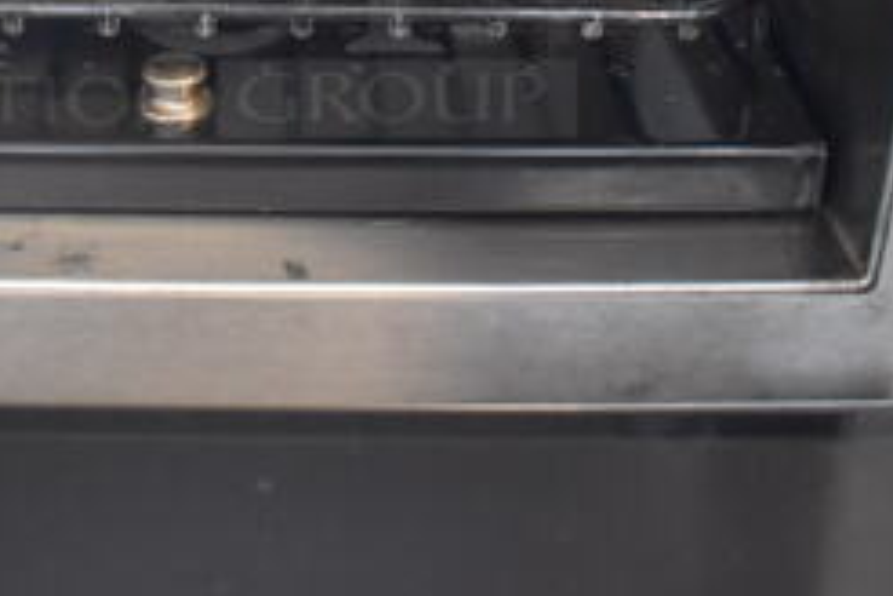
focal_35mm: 67
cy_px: -55
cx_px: 174
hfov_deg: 29.4
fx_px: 1662
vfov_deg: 19.5
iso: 2800
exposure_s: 1/30
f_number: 3.5
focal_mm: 18
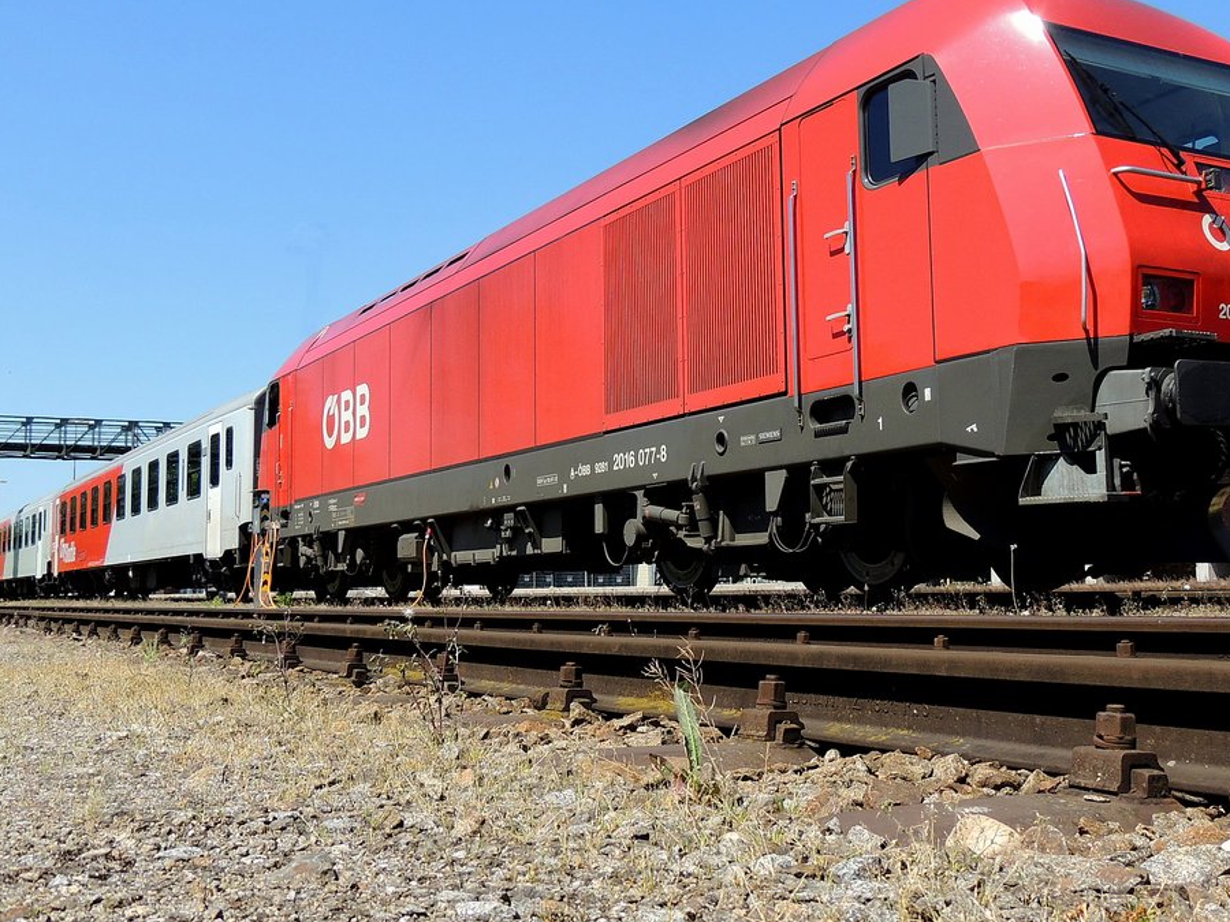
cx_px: 657
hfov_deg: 46.8
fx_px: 1421
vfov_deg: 36.0
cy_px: 455
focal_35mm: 40
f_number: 3.1
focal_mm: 5.3
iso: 100
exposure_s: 1/1000
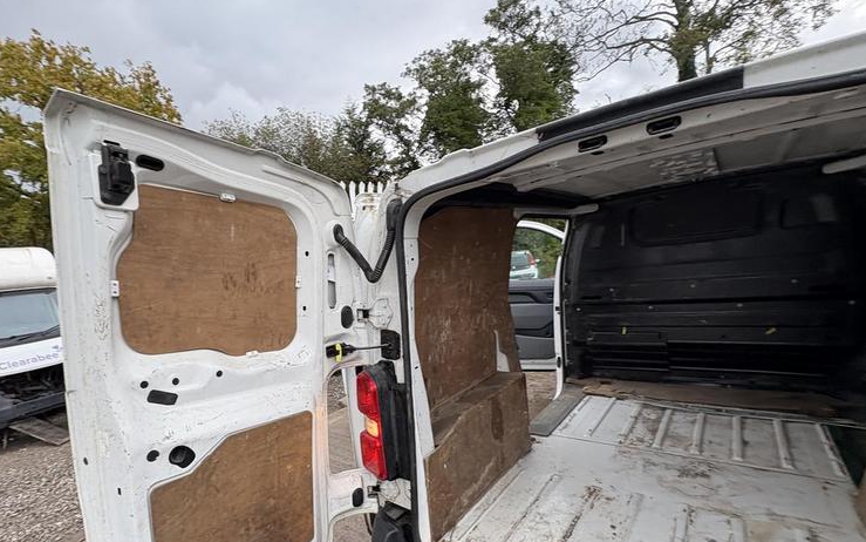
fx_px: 425
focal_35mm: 18
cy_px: 353
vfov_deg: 63.6
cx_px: 377
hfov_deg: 90.6
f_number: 2.2
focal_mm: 2.22
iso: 50
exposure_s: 1/99
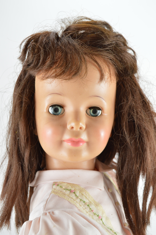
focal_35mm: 48
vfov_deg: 41.1
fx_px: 313
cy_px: 118
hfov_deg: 28.0
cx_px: 78
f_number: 5.6
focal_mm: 32
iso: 800
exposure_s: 1/80
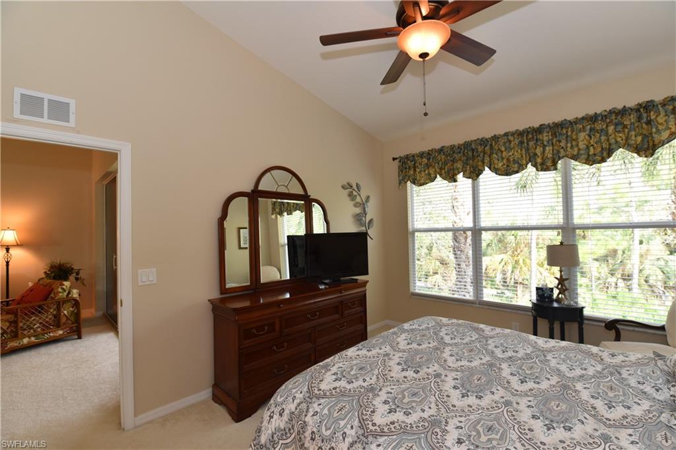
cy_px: 225
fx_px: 282
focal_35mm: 15
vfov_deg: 77.3
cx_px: 338
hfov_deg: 100.4
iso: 800
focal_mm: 15
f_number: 5
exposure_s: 1/100
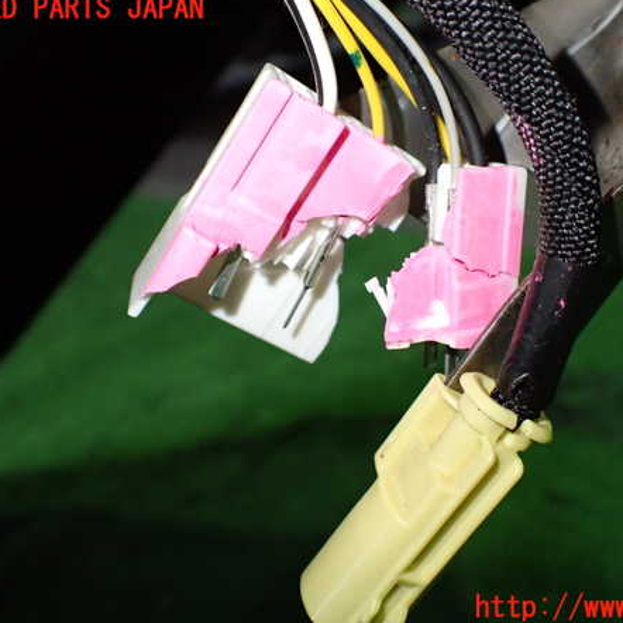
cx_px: 371
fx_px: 733
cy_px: 309
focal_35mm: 36
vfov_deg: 46.0
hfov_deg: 45.8
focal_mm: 5.4
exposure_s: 1/125
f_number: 2.3
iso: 500
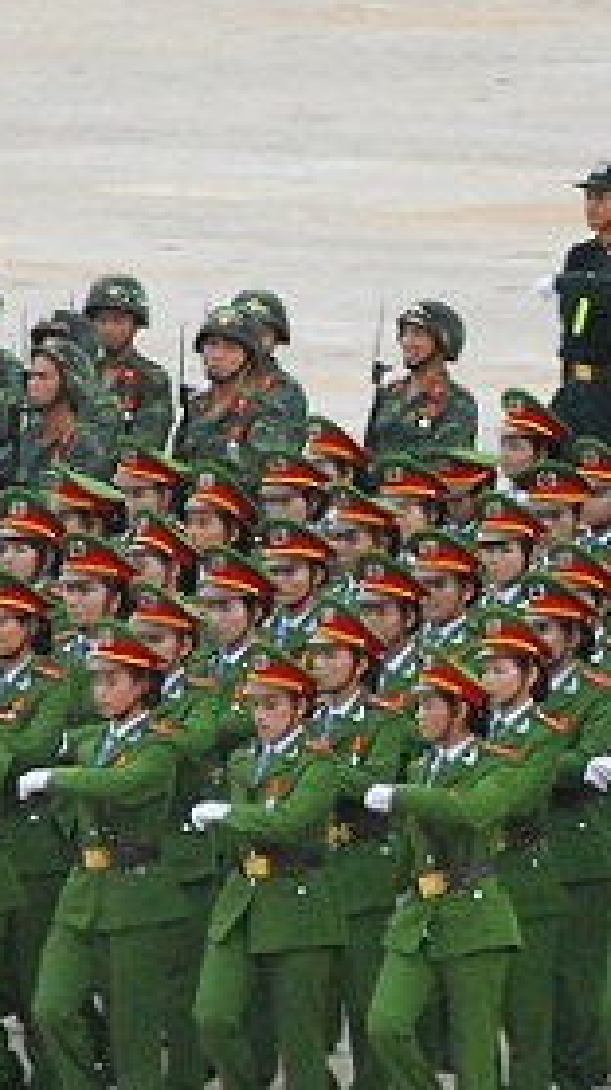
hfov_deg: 1.4
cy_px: 770
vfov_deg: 2.5
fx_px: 24498
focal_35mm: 849
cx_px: 419
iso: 1600
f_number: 7.1
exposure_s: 1/320
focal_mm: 200
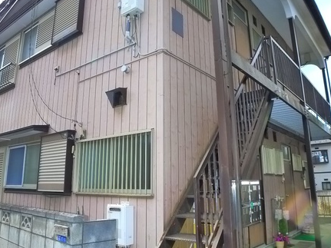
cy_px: 111
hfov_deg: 47.9
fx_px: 373
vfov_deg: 36.8
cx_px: 162
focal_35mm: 39
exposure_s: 1/400
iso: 400
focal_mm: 5.1
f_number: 3.2
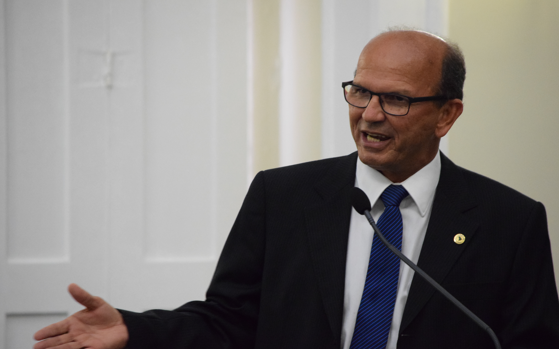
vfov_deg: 4.3
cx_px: 279
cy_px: 183
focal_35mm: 306
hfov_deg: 6.9
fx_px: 4662
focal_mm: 200
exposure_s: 1/125
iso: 5000
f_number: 5
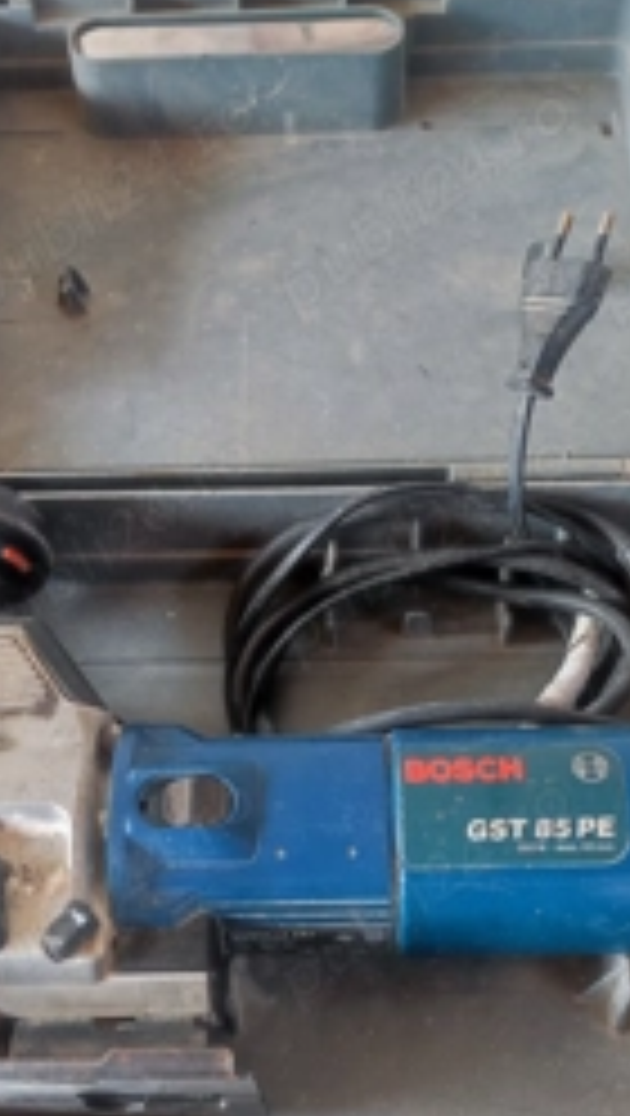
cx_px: 266
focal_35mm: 44
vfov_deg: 46.3
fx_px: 1303
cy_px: 623
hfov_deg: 27.1
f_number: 1.79
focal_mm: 4.7
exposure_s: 1/100
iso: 381
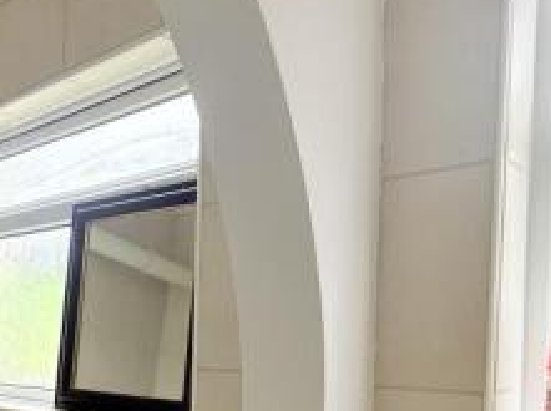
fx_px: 588
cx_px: -151
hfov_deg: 35.7
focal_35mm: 37
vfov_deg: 36.8
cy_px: 347
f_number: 2.2
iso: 100
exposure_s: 1/99
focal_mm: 2.22
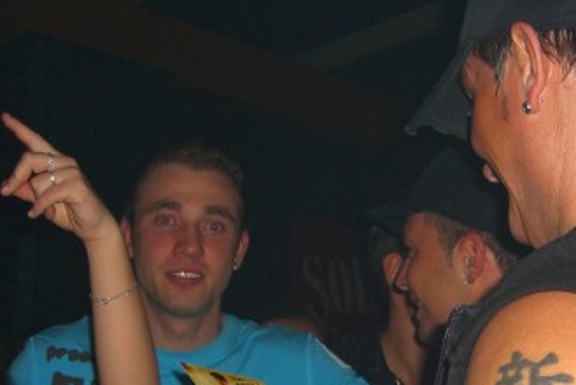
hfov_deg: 28.0
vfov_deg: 18.6
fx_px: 1153
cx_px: 343
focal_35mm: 72
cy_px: 354
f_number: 2.8
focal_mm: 7.9
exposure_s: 1/60
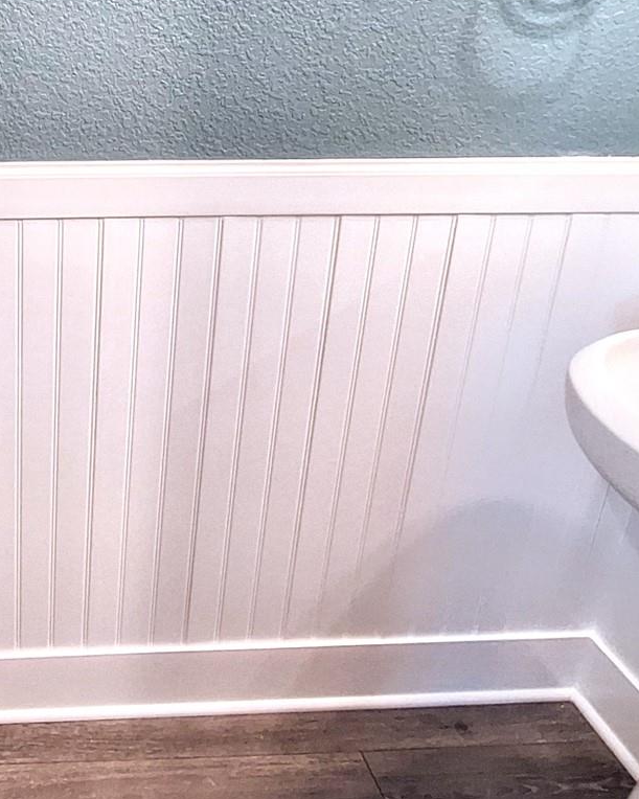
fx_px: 804
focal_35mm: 34
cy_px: 220
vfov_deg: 51.1
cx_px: -4
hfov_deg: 38.4
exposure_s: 1/30
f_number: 2.2
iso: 200
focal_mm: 1.74
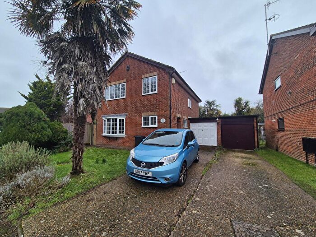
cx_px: 158
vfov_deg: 89.9
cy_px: 118
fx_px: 119
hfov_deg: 106.2
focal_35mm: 13
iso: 50
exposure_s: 1/668
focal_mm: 2.2
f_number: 2.2
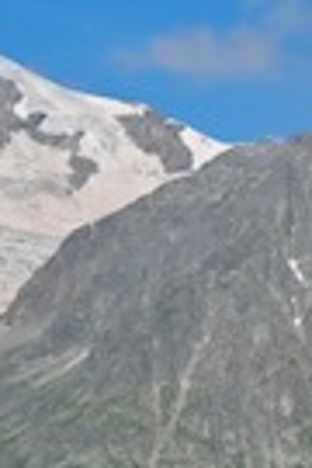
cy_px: 381
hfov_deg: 6.4
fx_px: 2548
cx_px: 933
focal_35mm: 196
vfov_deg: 10.5
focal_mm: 24
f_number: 11
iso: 100
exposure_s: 1/320
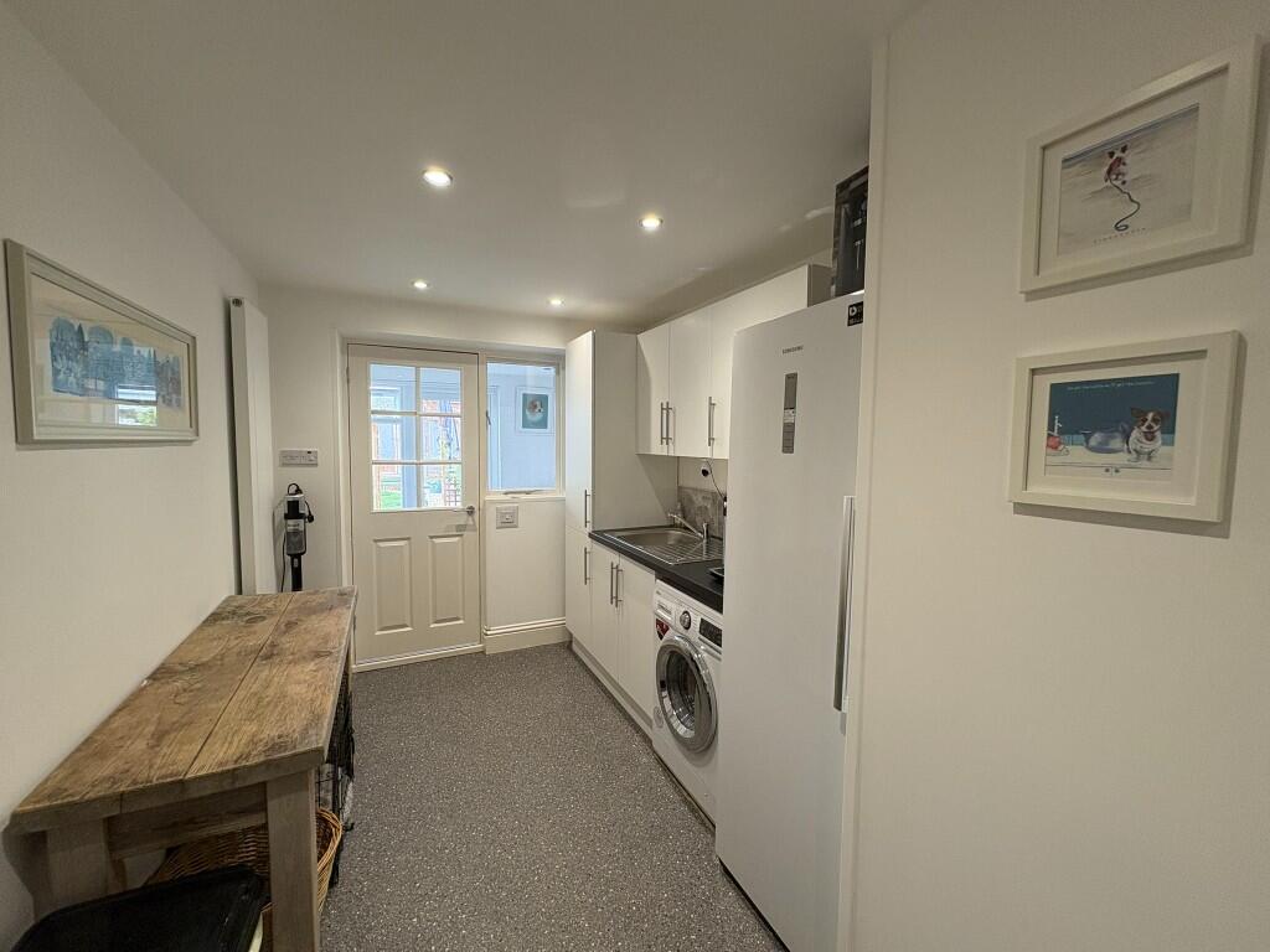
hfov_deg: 102.1
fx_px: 514
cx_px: 635
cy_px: 476
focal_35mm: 14
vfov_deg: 85.7
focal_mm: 2.22
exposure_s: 1/100
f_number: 2.2
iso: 160
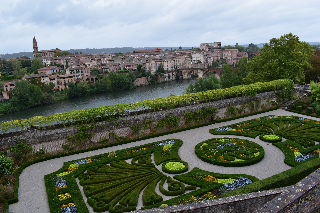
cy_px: 106
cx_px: 160
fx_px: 240
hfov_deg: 67.4
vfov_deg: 47.9
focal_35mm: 27
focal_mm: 18
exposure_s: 1/200
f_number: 10
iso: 400
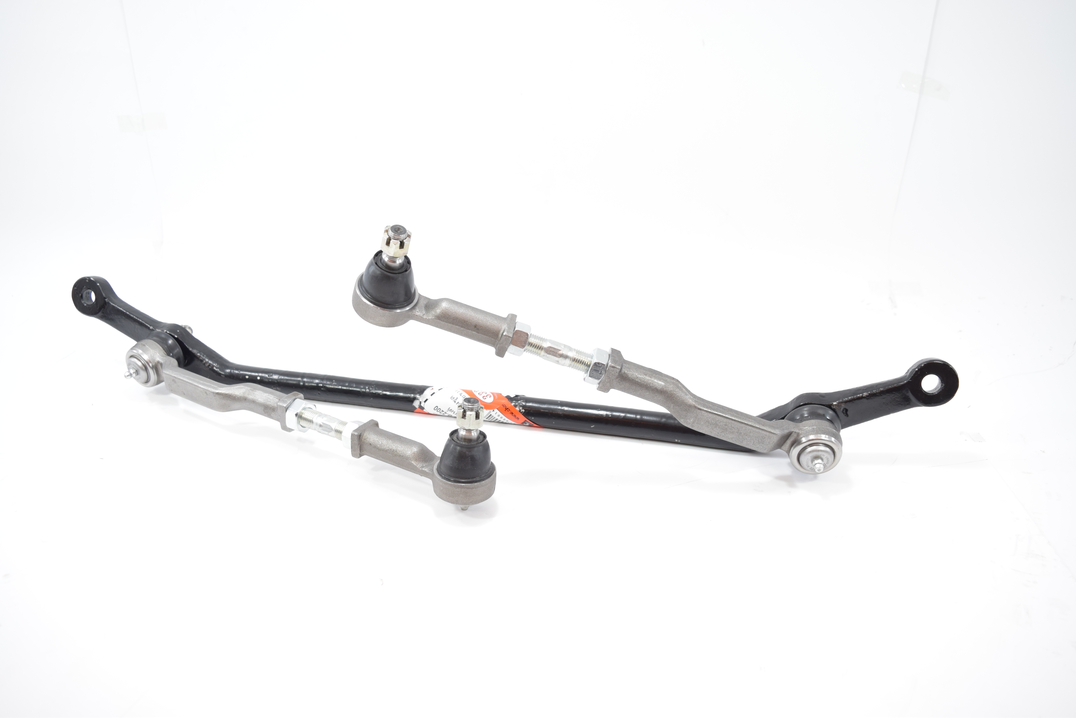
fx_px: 807
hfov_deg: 67.4
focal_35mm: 27
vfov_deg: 47.9
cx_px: 538
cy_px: 359
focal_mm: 18
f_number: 4.5
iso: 500
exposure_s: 1/80
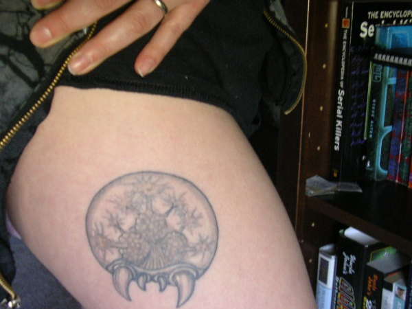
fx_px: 655
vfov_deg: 26.6
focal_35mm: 55
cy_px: 154
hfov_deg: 34.9
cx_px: 206
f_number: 3.4
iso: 200
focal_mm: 8.4
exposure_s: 1/8
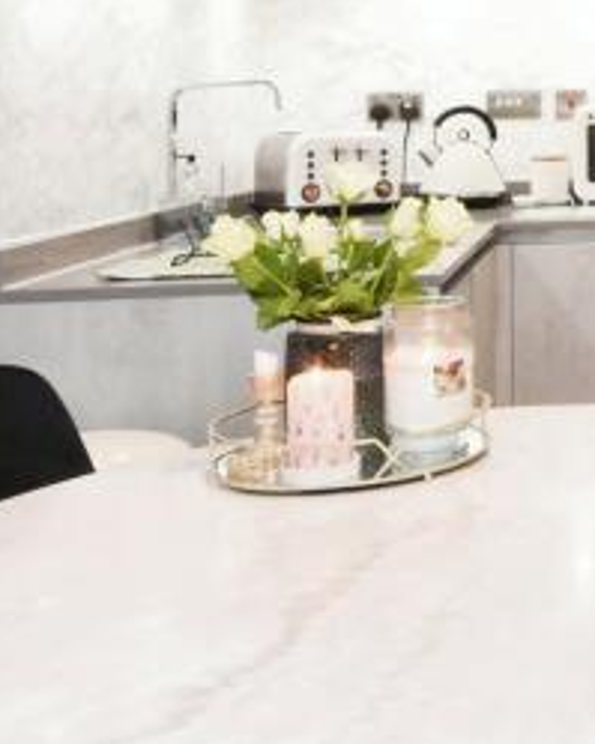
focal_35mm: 58
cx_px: 900
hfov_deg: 21.7
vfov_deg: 30.9
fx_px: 1277
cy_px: 58
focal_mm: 10
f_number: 8
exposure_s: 1/30
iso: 1250
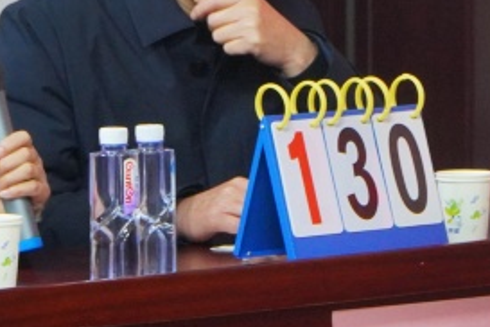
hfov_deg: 5.3
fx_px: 5306
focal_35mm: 390
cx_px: 377
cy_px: -134
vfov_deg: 3.5
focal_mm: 71
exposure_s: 1/100
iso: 1600
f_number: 5
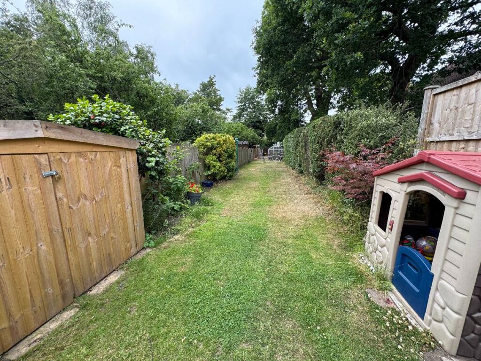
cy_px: 180
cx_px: 240
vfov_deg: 85.7
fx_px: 195
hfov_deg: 102.1
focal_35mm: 14
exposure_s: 1/343
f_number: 2.2
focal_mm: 2.22
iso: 40
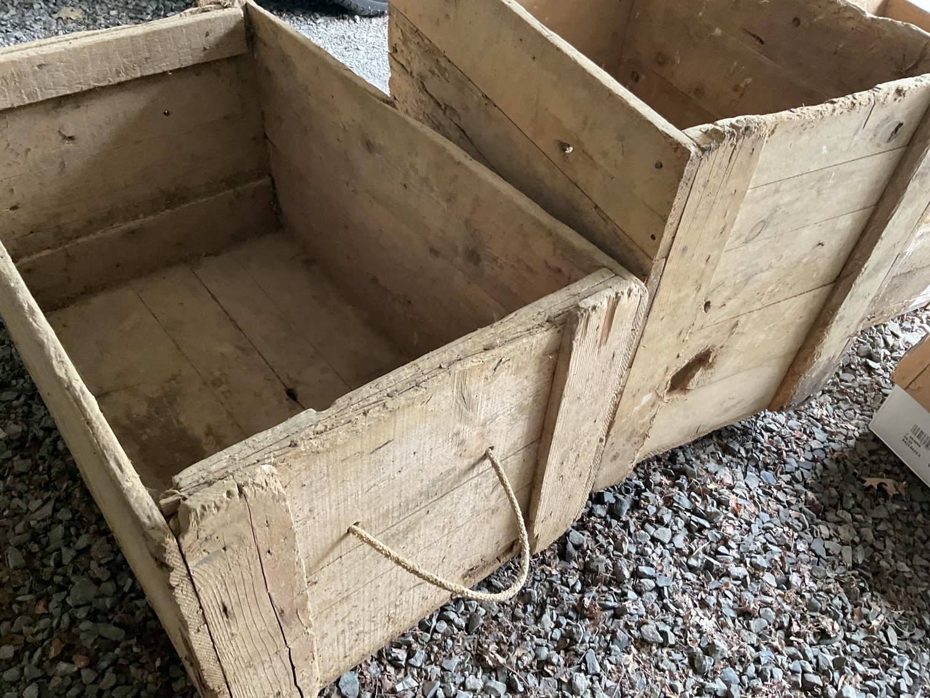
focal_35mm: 29
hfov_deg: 61.7
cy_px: 349
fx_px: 779
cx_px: 465
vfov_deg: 48.2
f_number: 1.8
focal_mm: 3
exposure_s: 1/60
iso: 160
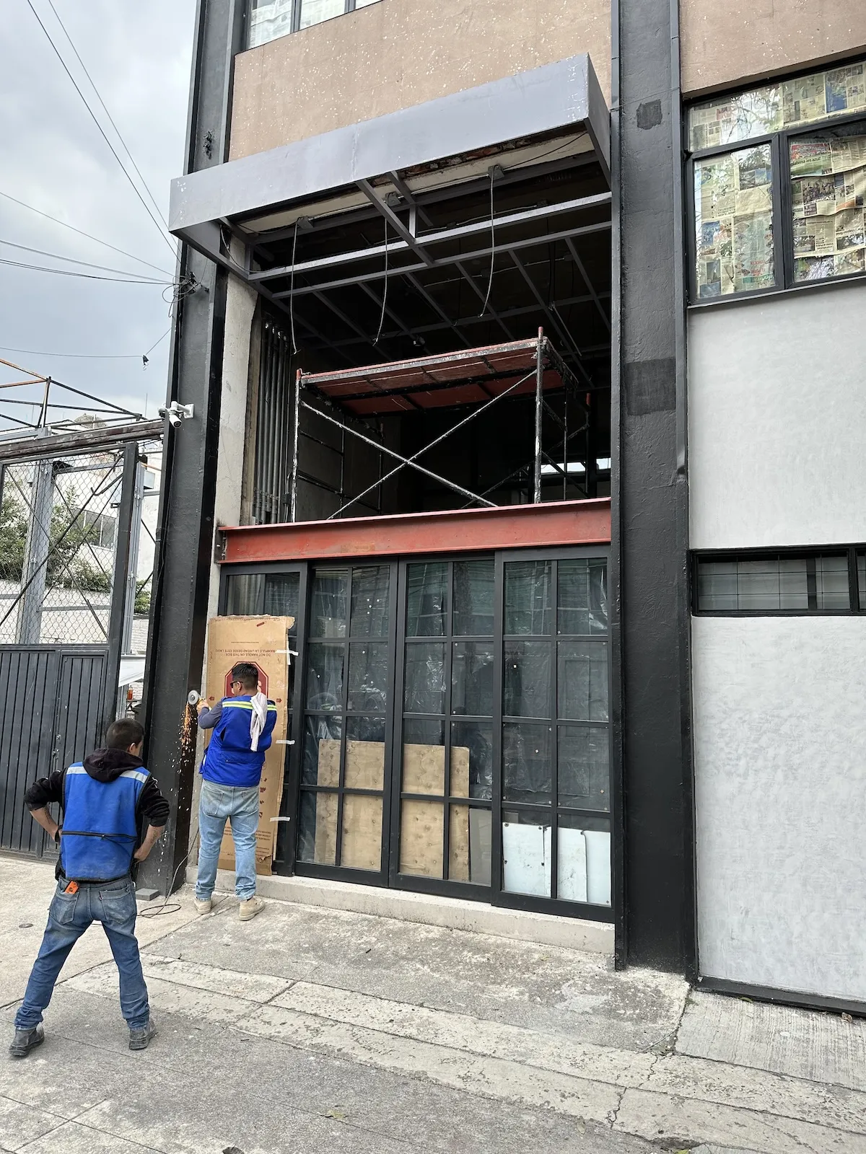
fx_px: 801
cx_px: 433
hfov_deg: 56.8
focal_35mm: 24
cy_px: 577
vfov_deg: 71.6
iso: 80
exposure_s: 1/261
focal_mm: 6.86
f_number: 1.78
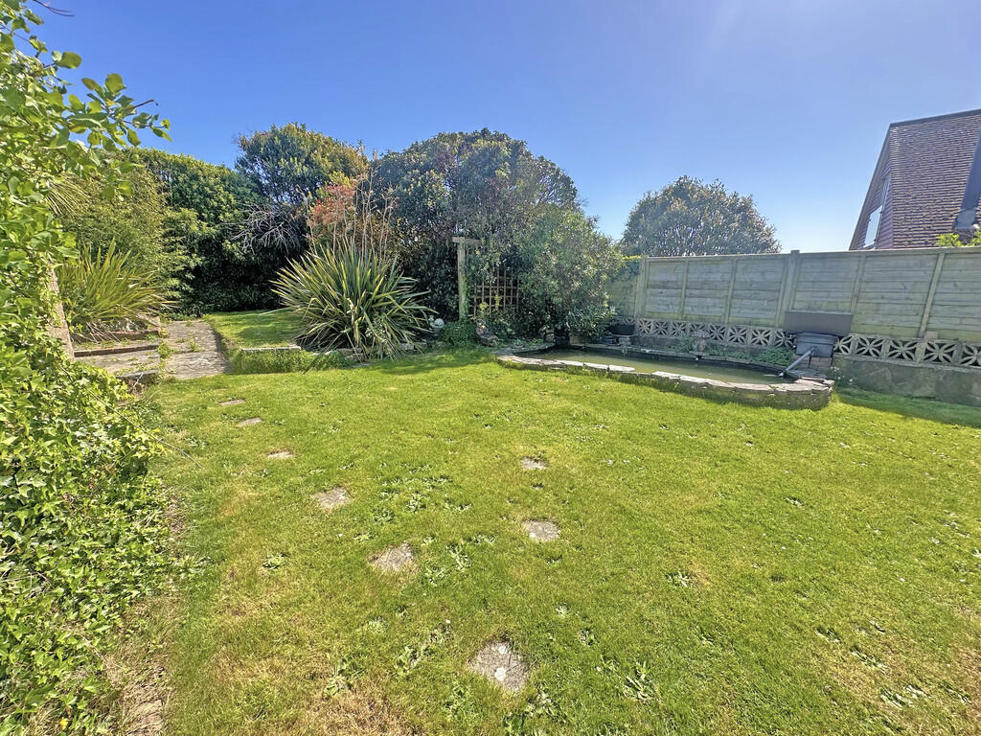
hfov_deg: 102.1
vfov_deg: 85.7
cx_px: 490
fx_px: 397
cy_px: 368
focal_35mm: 14
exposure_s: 1/831
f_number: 2.2
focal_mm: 2.22
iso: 40
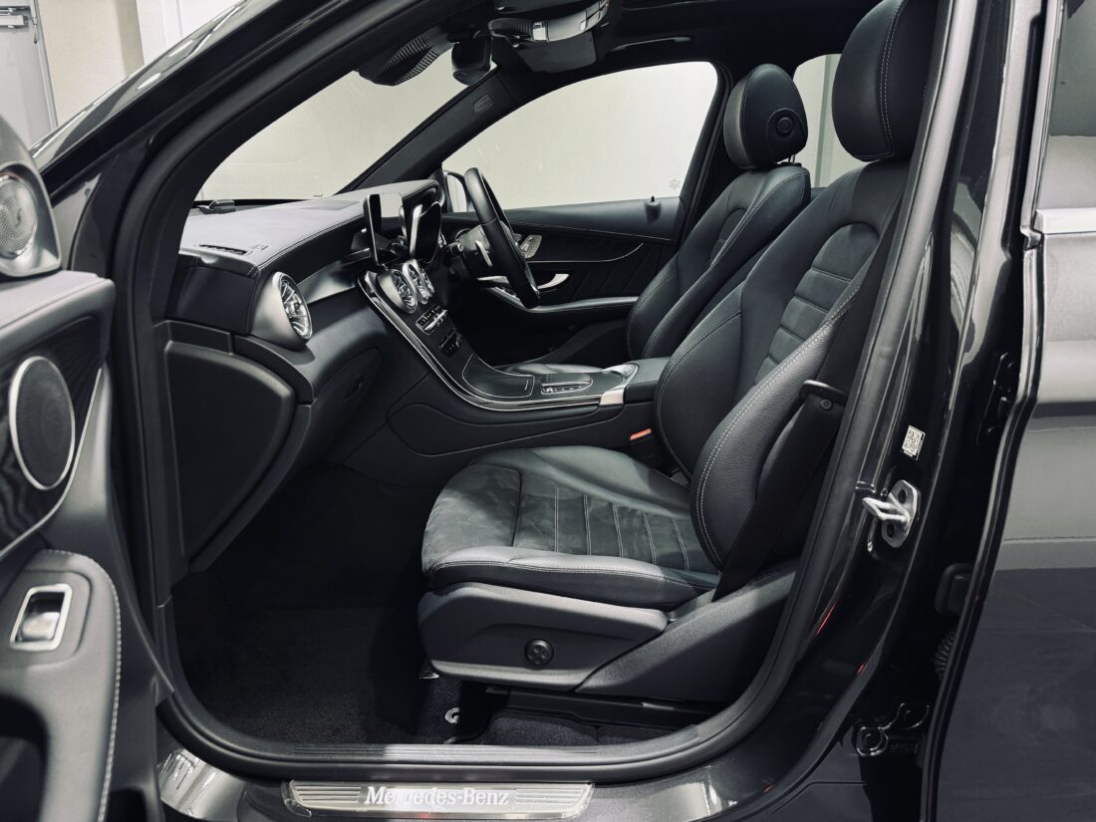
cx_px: 548
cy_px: 411
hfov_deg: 71.6
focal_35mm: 24
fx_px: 760
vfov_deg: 56.8
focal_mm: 6.86
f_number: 1.78
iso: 250
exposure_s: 1/50
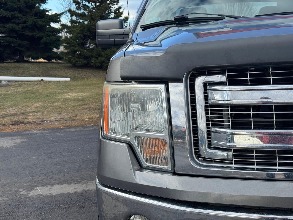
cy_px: 110
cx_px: 146
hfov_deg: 39.7
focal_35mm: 48
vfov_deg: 30.3
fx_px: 406
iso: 64
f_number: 1.78
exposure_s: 1/1681
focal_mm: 6.76
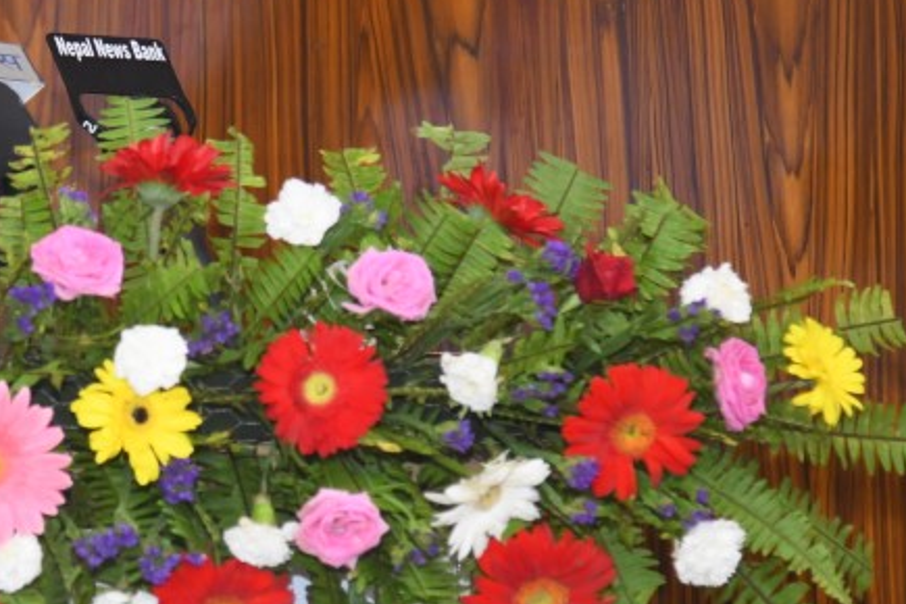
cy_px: 171
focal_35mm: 278
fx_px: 6996
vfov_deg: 4.9
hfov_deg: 7.4
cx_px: 58
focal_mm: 105
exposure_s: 1/160
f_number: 4
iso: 1600
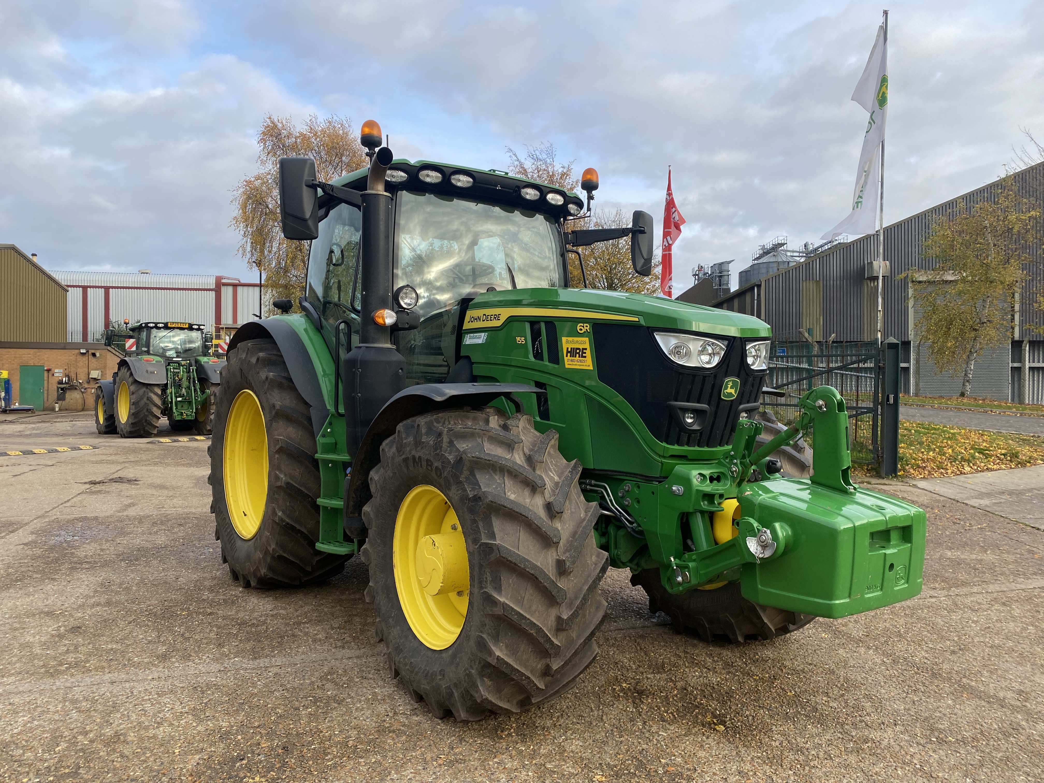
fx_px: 784
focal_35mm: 26
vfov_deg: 53.1
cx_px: 522
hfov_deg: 67.3
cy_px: 392
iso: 32
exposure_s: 1/681
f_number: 1.8
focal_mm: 4.25
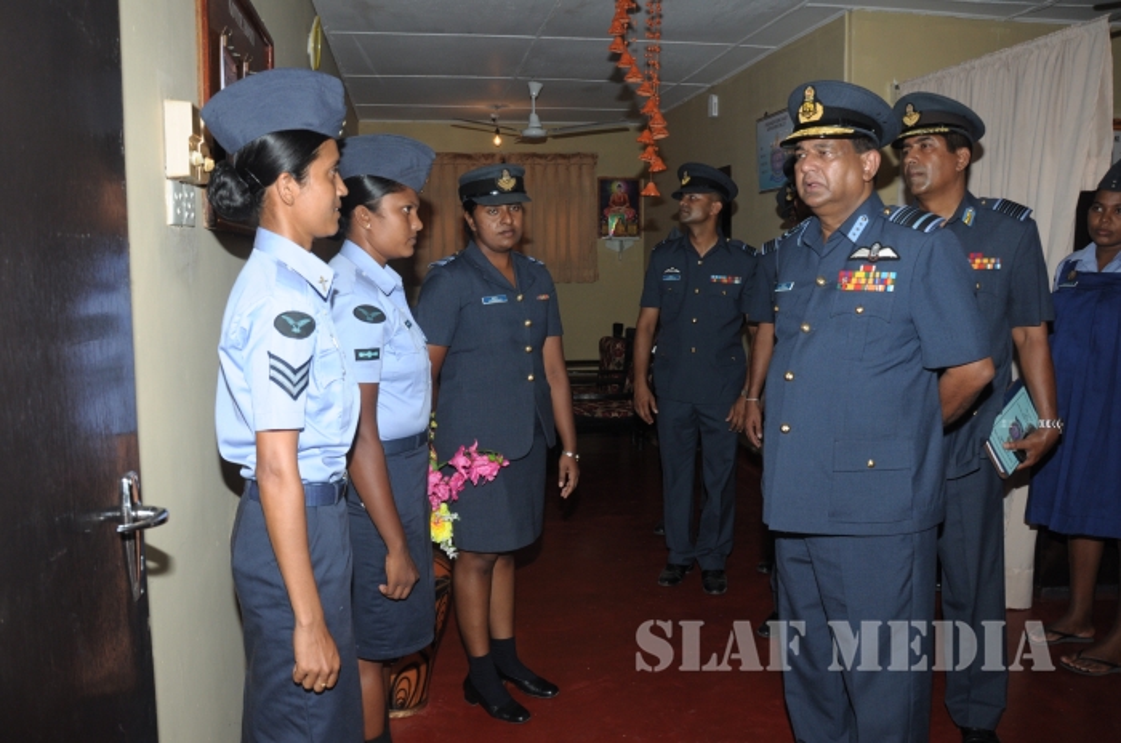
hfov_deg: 67.5
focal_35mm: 27
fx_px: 839
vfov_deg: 47.8
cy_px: 372
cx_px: 560
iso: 500
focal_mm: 18
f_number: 7.1
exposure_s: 1/160
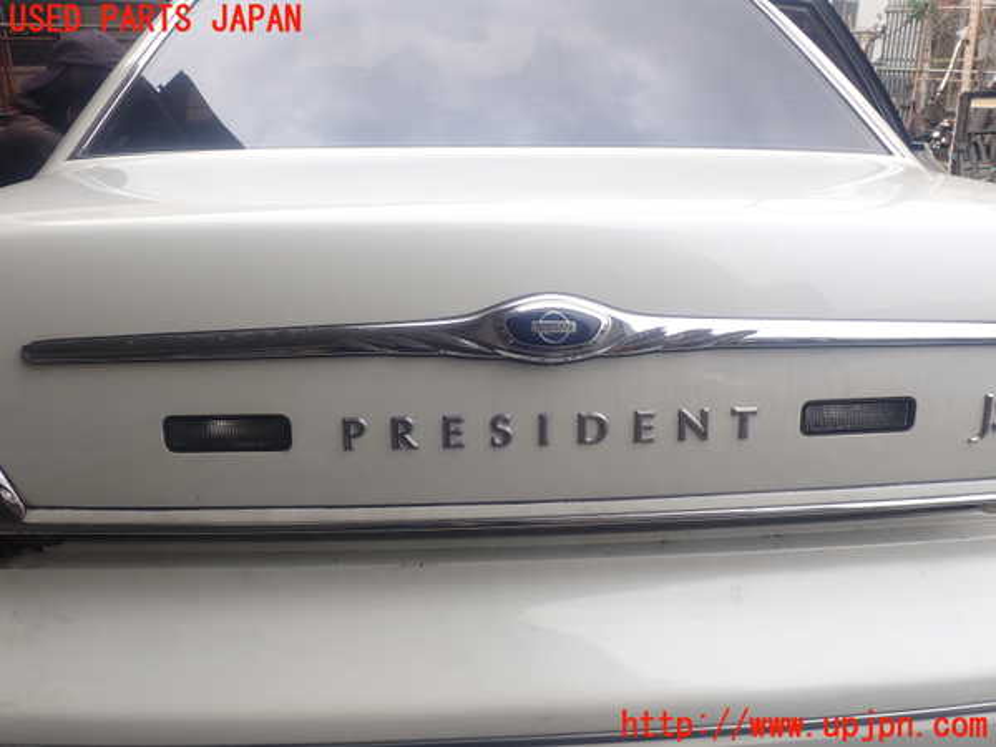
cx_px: 498
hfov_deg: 60.0
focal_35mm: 30
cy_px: 374
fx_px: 863
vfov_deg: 46.8
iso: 100
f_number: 3.2
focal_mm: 5.4
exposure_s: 1/400
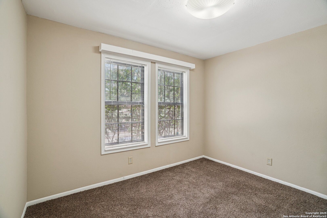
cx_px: 164
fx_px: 145
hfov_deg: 96.7
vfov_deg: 73.7
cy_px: 109
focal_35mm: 16
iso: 400
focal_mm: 16
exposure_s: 1/20
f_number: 8
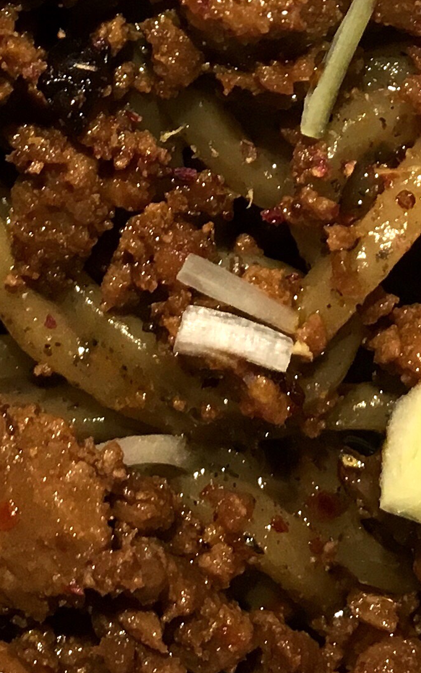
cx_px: 244
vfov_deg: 17.3
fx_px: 2091
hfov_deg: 11.5
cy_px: -160
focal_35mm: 114
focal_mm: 4.15
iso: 32
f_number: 2.2
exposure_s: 1/30
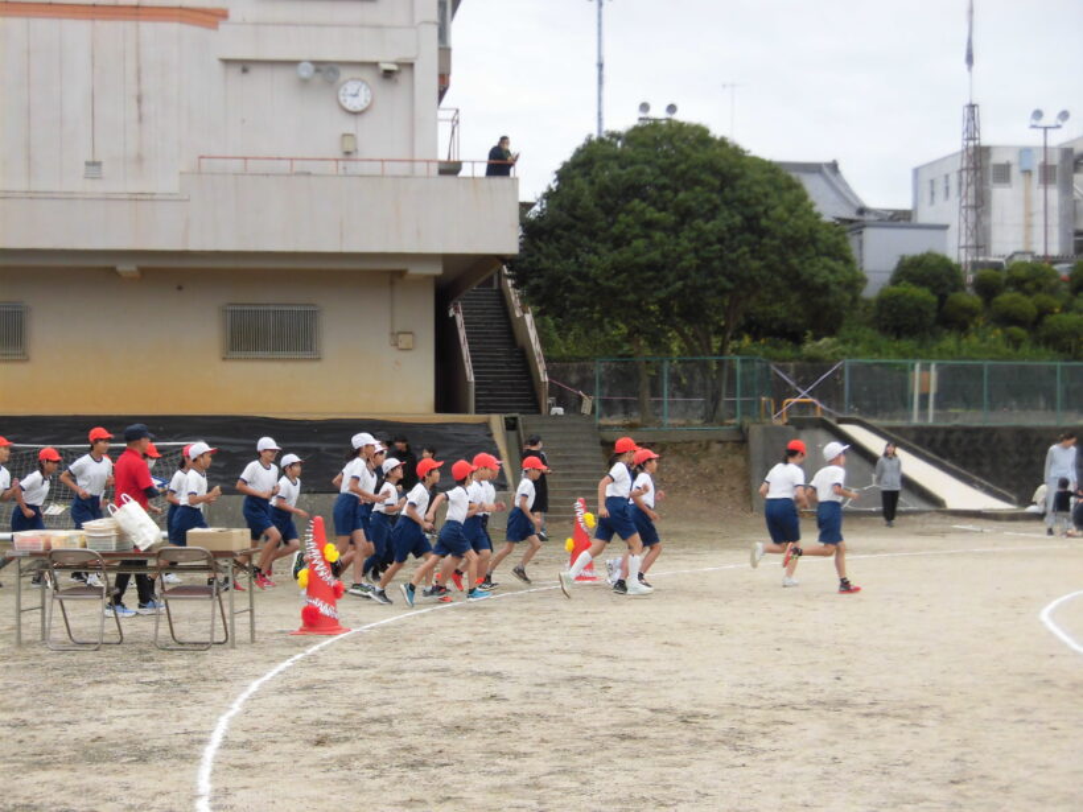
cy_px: 406
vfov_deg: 24.8
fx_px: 1846
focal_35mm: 59
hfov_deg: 32.7
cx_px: 542
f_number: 4.2
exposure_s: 1/250
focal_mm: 10.54
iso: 100
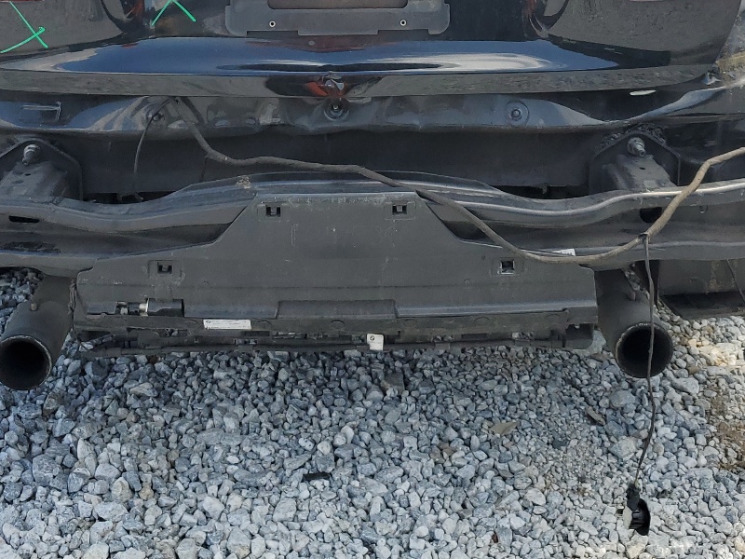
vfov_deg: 26.6
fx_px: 1119
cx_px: 350
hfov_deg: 36.8
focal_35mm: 52
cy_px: 4
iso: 50
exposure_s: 1/1111
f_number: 1.5
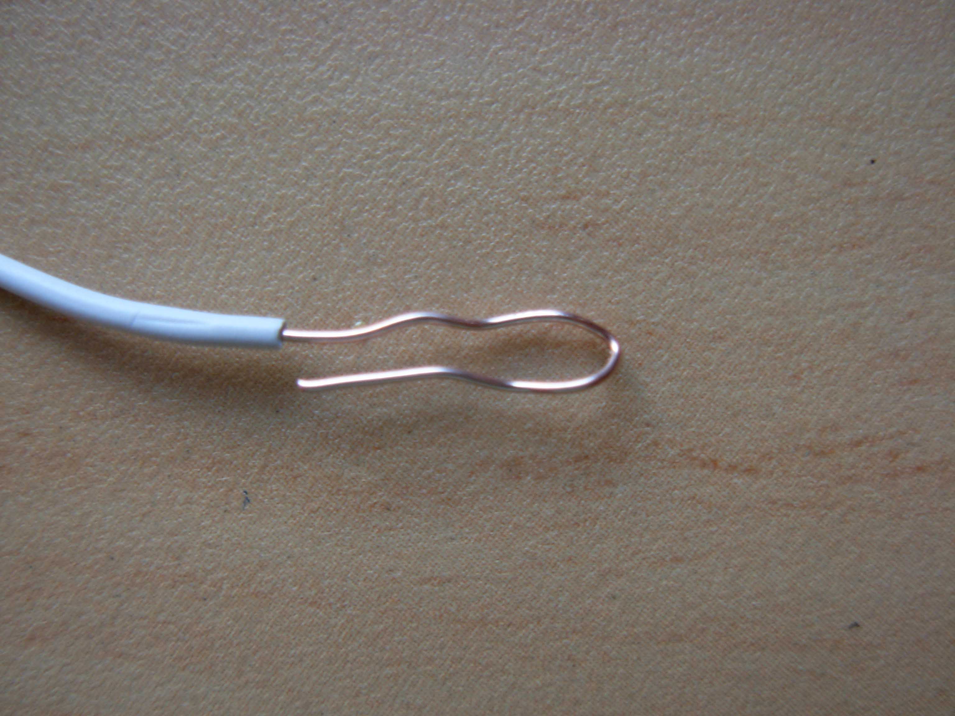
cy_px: 358
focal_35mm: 38
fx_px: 1048
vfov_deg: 37.7
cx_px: 478
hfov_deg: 49.0
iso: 79
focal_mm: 6.3
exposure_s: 1/25.3
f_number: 2.9
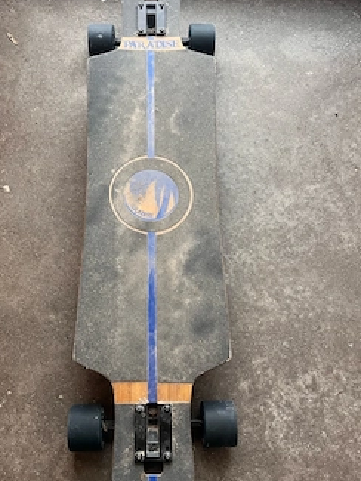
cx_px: 157
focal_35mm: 32
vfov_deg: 56.8
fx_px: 445
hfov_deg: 44.1
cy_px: 226
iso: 250
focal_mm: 5.1
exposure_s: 1/60
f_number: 1.6
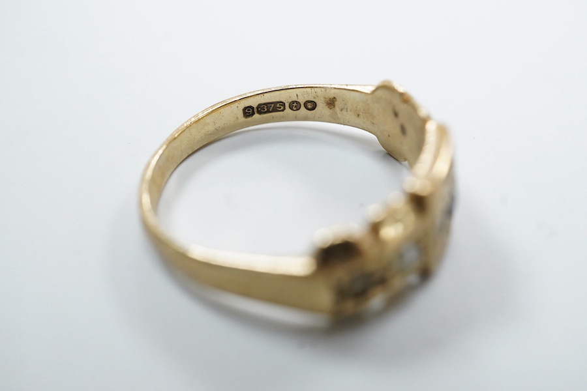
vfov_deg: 29.9
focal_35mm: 45
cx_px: 294
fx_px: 734
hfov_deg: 43.6
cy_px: 196
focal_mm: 30
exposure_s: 1/60
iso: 2500
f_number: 13
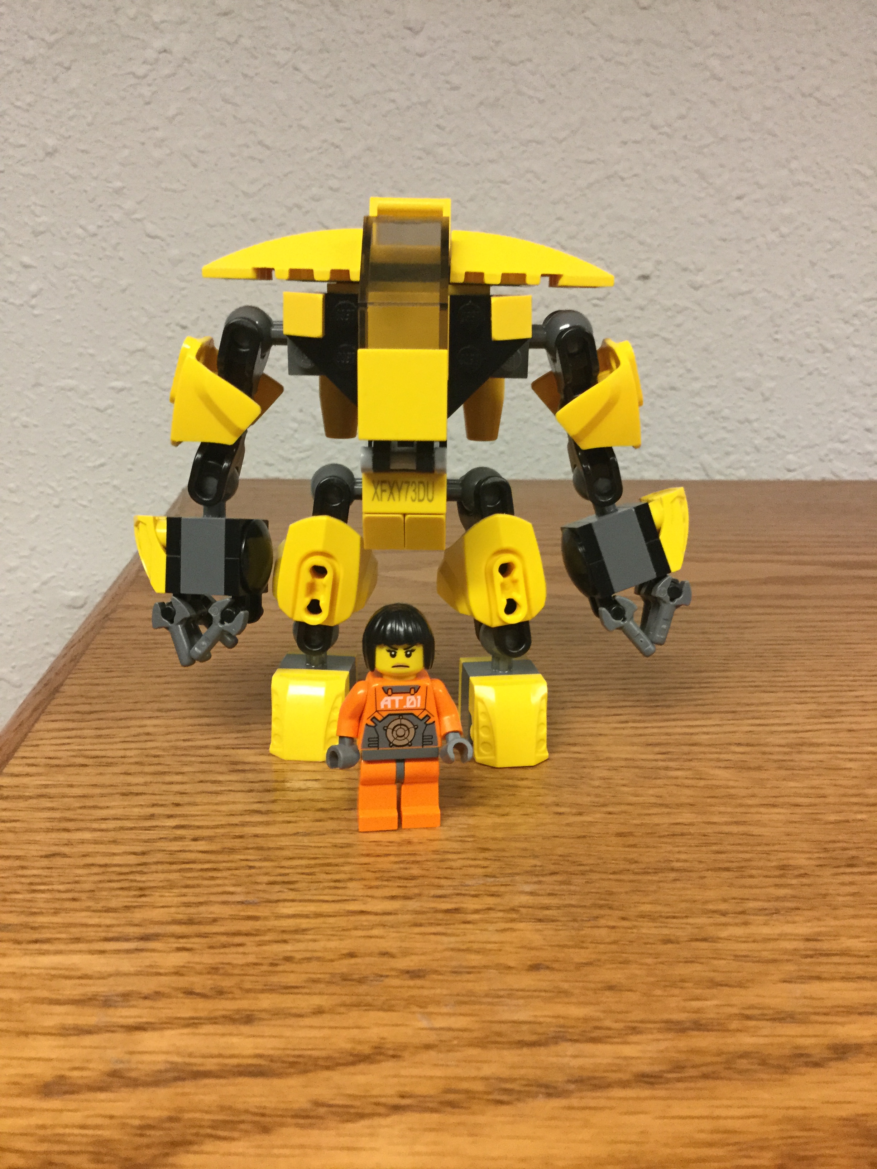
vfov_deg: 58.4
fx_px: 1047
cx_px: 438
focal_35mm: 31
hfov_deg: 45.4
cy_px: 584
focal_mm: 3.3
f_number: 2.4
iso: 125
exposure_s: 1/30
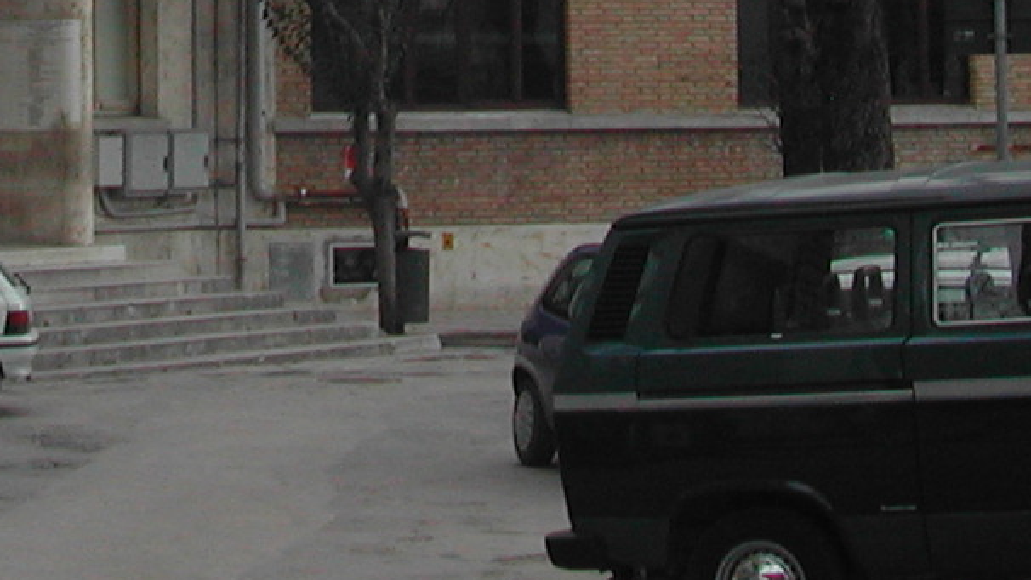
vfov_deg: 8.3
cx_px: 109
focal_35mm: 140
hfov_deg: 15.2
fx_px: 3828
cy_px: -498
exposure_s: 1/117
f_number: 7.6
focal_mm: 8
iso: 100
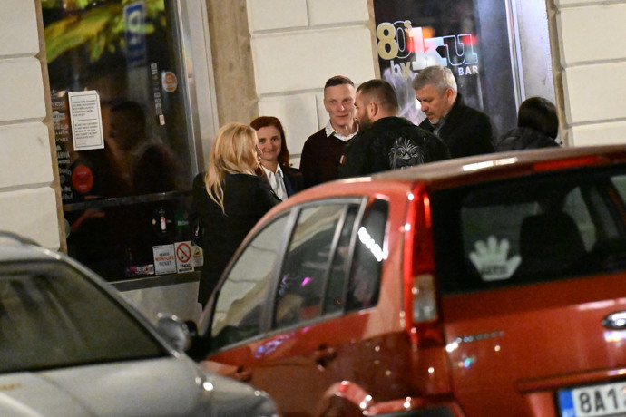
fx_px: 5216
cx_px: 313
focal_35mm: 300
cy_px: 208
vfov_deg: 4.6
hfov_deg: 6.9
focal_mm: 200
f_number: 2.8
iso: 32000
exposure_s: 1/125
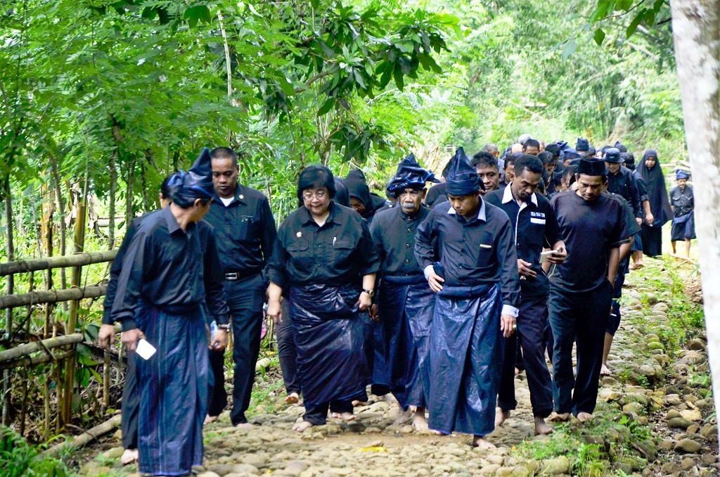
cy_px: 238
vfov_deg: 8.7
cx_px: 360
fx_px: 3143
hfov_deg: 13.1
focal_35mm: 158
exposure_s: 1/250
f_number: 5.6
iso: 200
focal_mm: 105
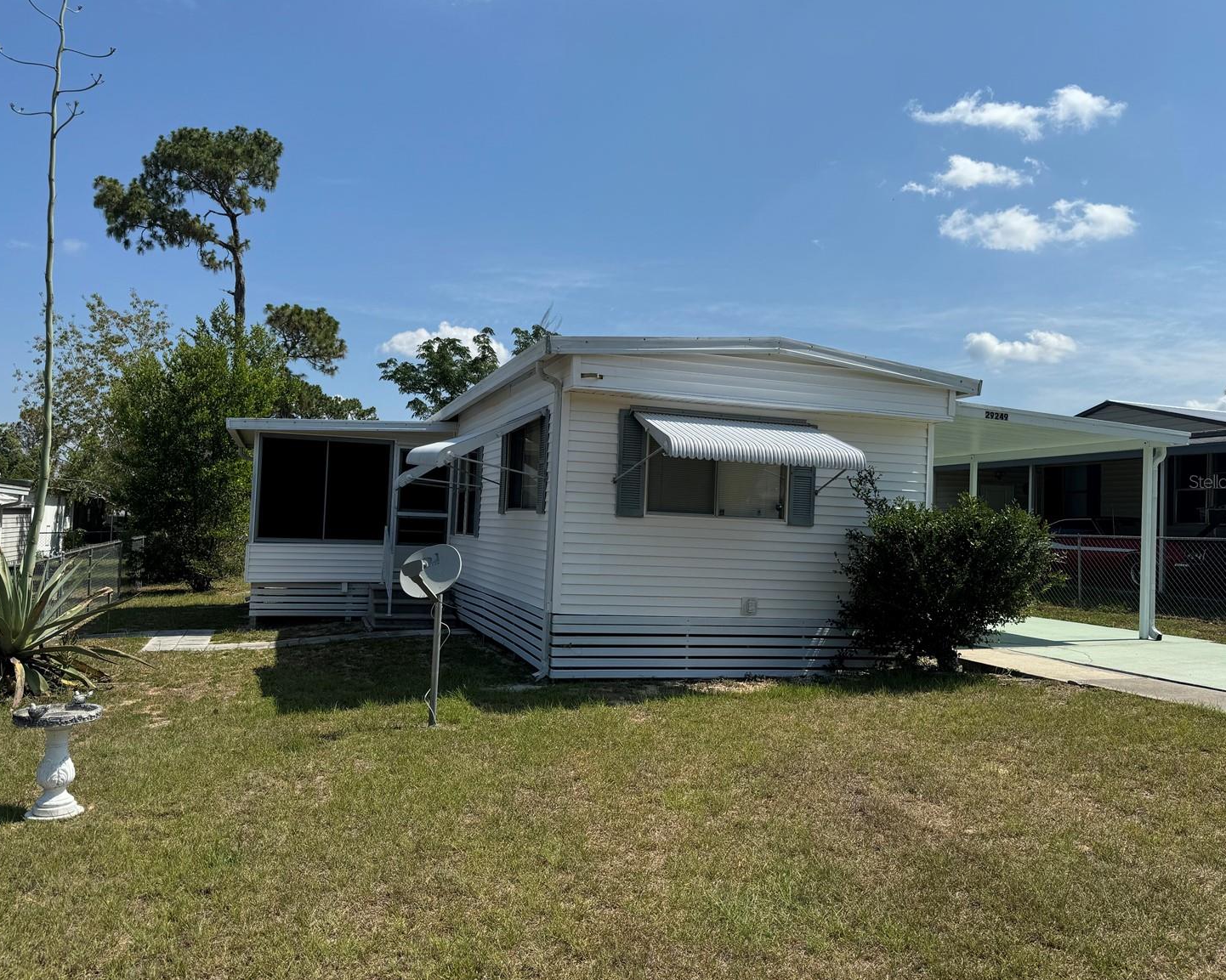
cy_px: 481
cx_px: 589
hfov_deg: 66.0
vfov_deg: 54.9
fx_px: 943
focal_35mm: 26
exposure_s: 1/5348
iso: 80
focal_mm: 6.76
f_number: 1.78
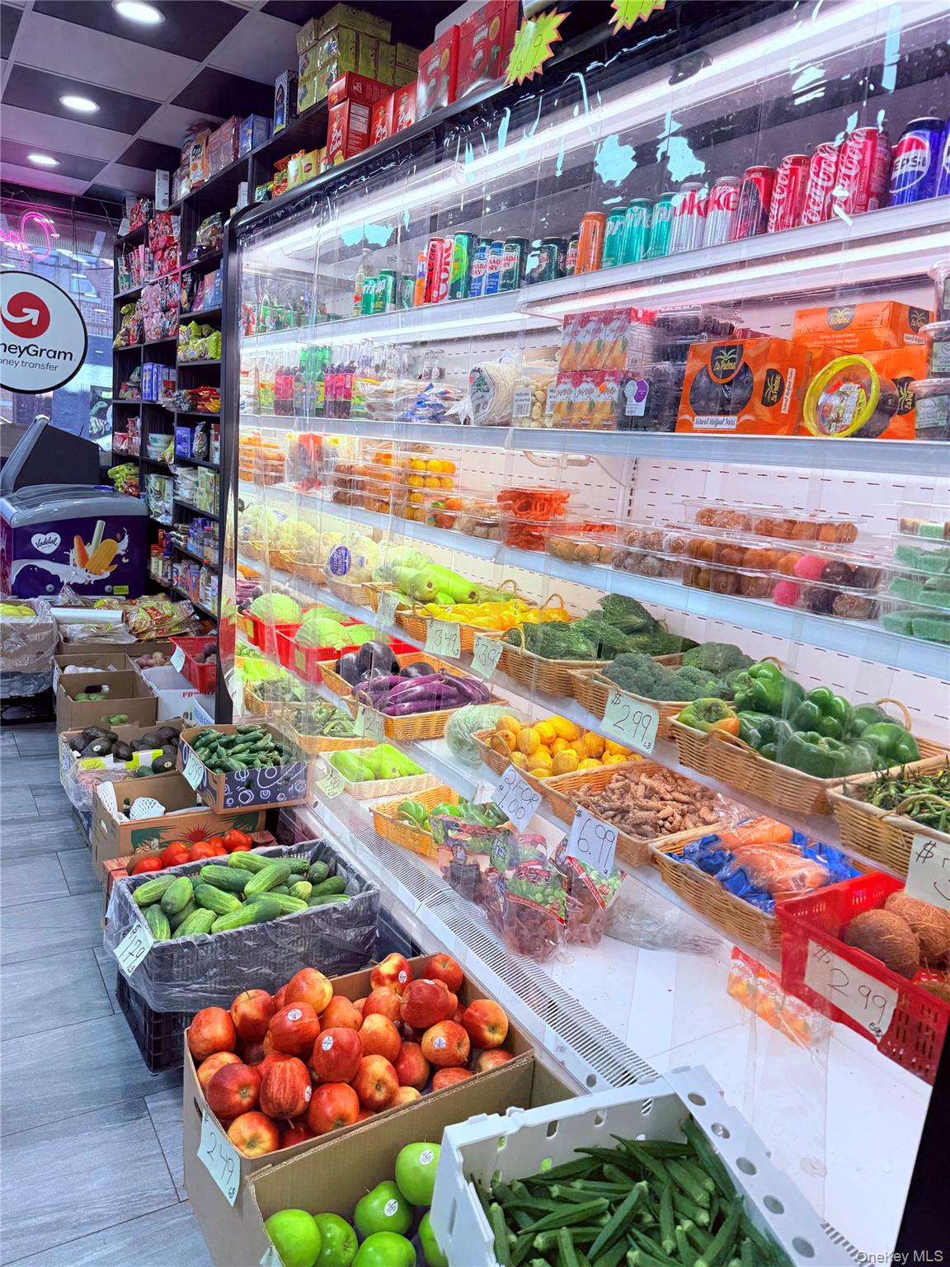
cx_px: 475
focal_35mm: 24
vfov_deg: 71.6
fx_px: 878
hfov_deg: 56.8
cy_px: 634
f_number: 1.78
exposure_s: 1/226
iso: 64
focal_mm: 6.76
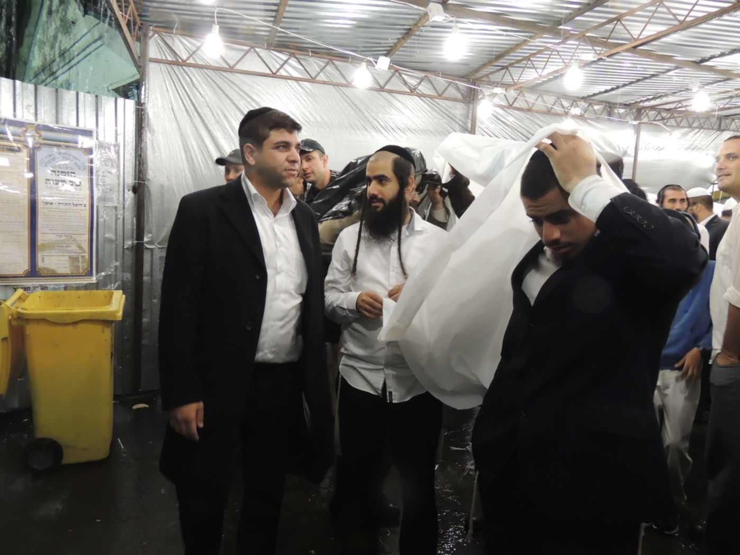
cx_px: 370
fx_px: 513
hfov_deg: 71.6
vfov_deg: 56.8
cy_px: 278
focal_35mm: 24
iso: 400
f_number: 3
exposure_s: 1/30
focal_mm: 4.3
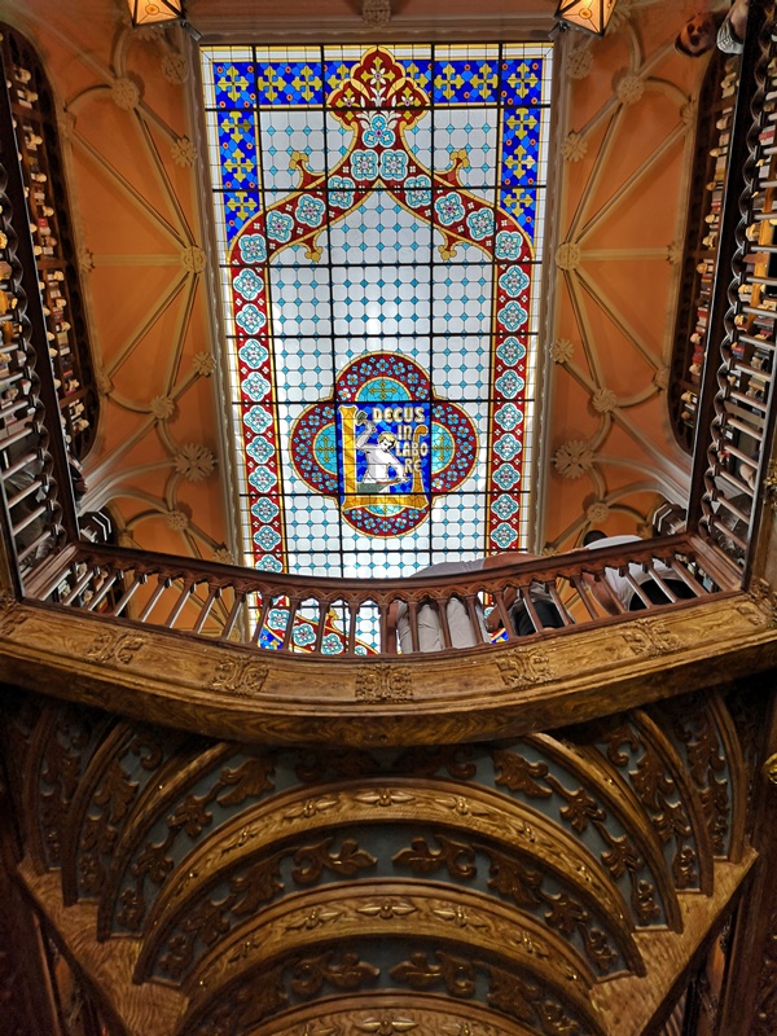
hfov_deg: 51.4
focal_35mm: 27
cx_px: 388
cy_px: 518
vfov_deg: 65.3
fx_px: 808
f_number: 1.8
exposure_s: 1/108
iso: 50
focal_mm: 3.95
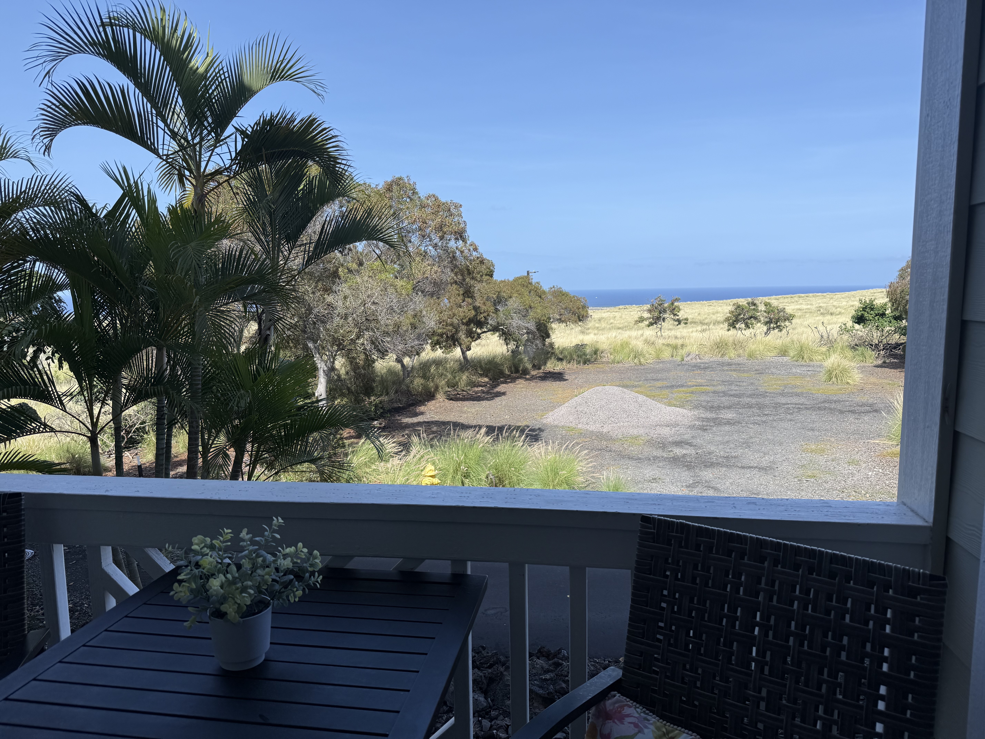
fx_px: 683
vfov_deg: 56.8
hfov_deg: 71.6
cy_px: 370
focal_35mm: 24
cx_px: 492
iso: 80
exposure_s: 1/3425
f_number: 1.78
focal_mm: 6.76
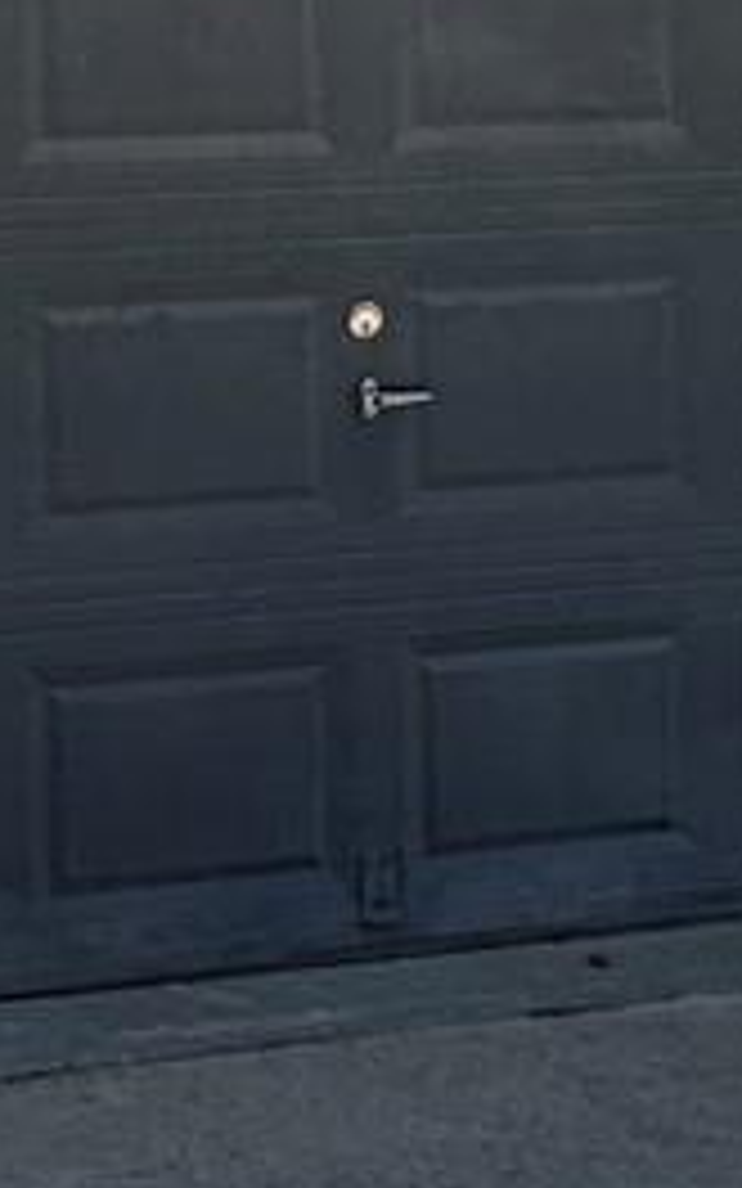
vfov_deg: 17.4
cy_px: -198
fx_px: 3721
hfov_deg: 11.1
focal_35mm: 115
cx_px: -238
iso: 40
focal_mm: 2.22
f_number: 2.2
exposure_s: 1/729
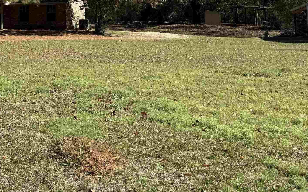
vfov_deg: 22.4
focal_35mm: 55
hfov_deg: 36.3
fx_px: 462
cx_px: 88
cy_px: -14
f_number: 1.78
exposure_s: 1/2445
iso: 80
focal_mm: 6.76
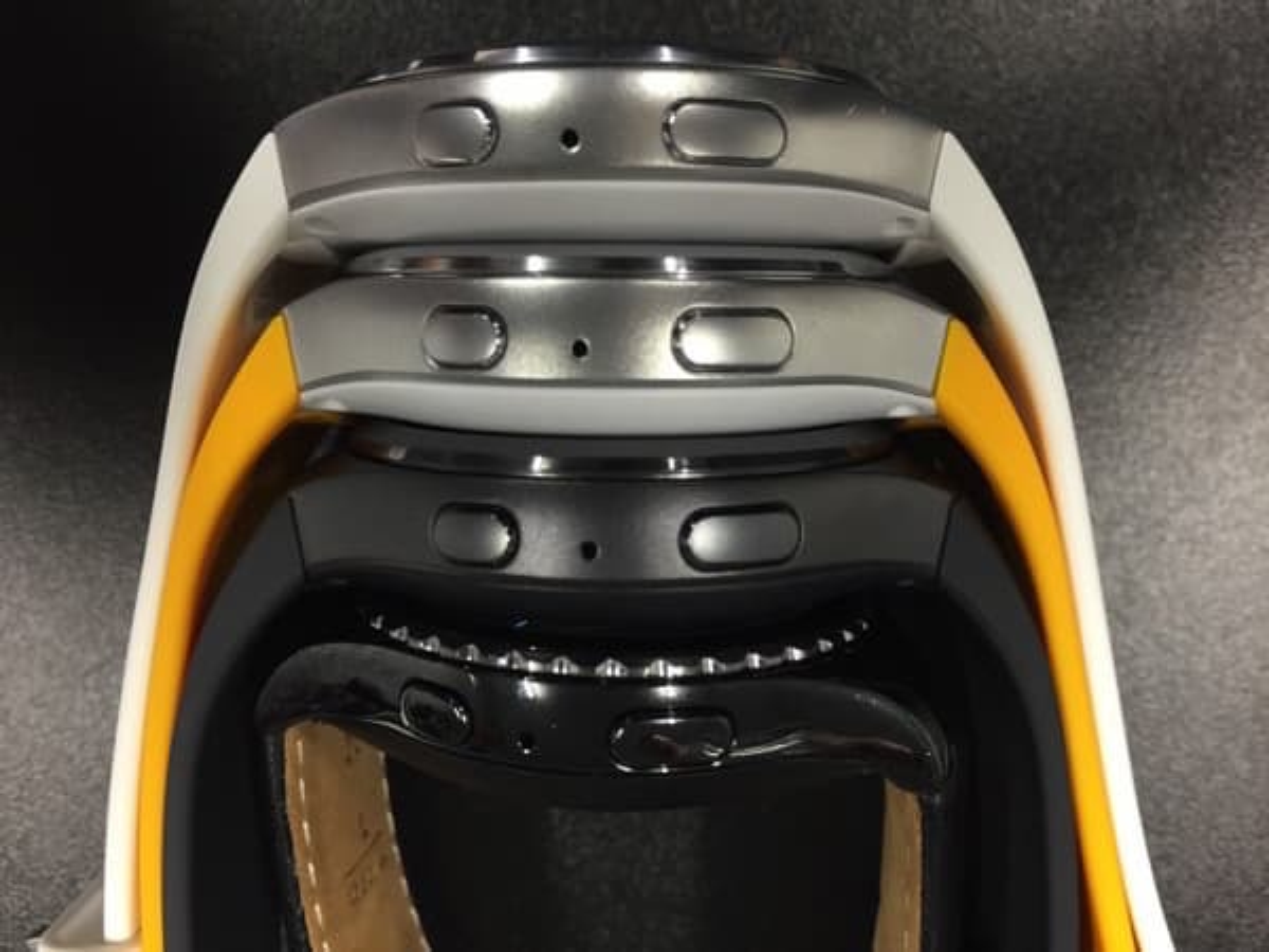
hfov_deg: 61.7
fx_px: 1063
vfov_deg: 48.2
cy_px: 476
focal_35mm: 29
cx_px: 634
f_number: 2.2
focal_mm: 4.15
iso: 50
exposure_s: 1/33
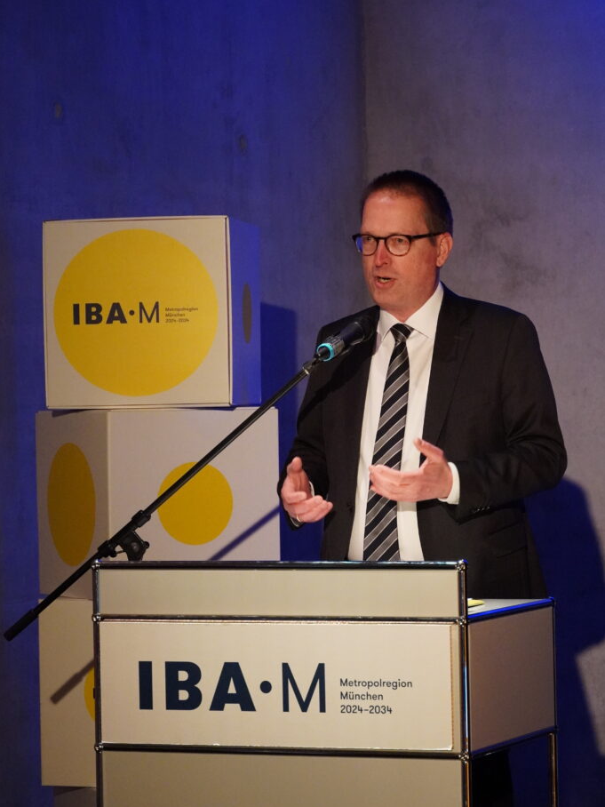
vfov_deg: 15.3
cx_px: 302
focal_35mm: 129
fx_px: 2995
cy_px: 412
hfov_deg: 11.5
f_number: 5.6
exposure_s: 1/60
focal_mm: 79
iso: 6400
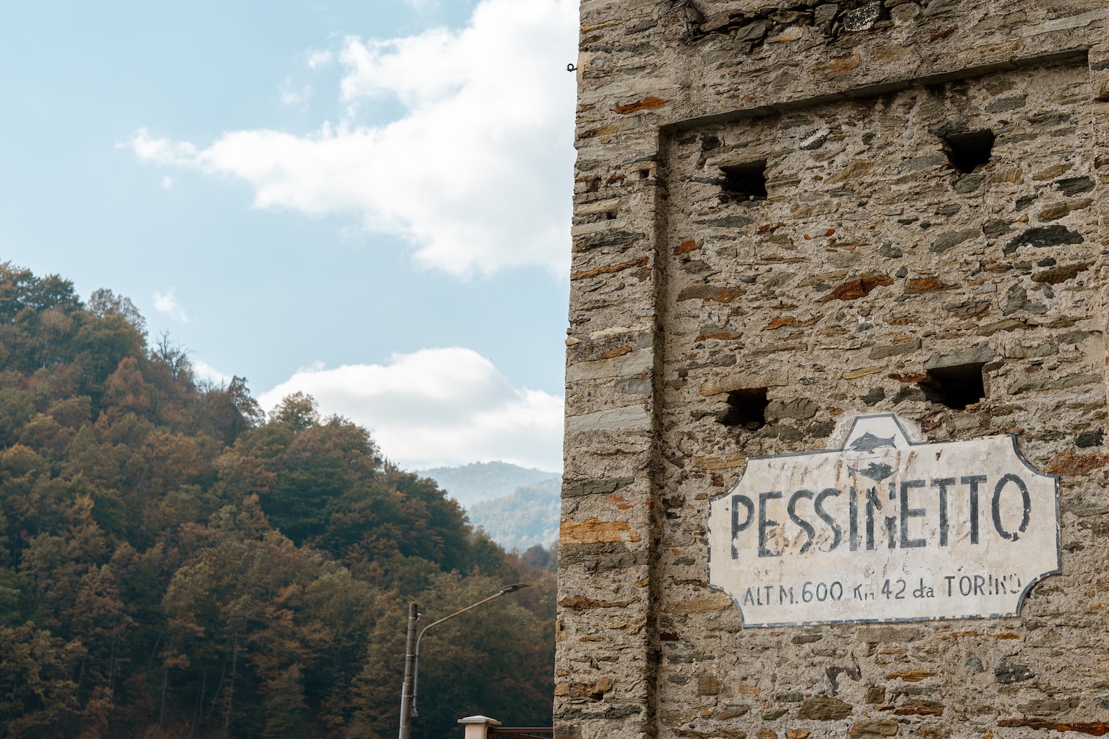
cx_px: 575
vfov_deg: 20.6
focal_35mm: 66
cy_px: 297
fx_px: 2033
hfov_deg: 30.5
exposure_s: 1/800
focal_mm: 50
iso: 80
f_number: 4
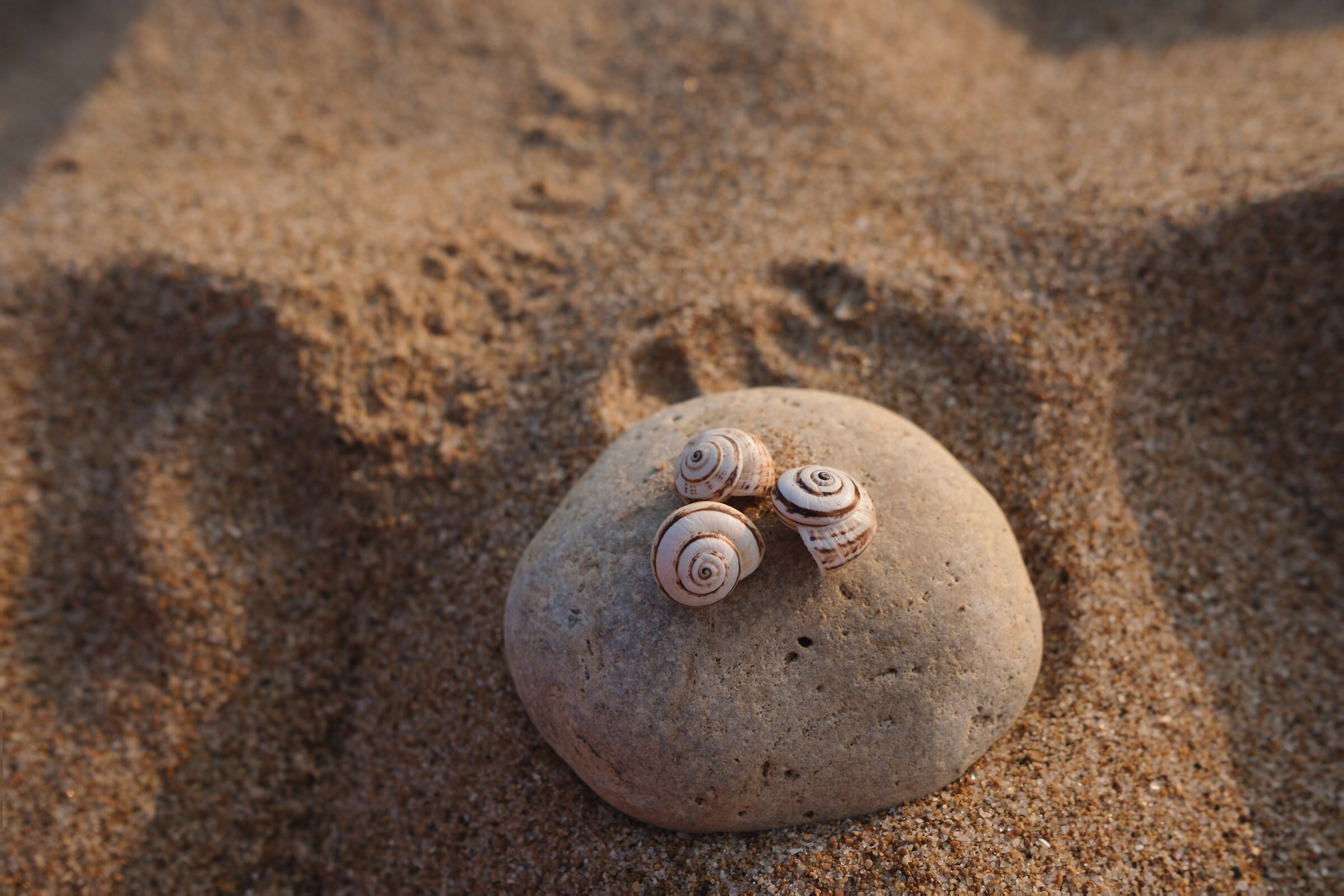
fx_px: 1307
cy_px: 448
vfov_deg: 37.9
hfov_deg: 54.4
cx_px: 672
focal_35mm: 35
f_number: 4.5
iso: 125
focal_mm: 23
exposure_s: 1/400
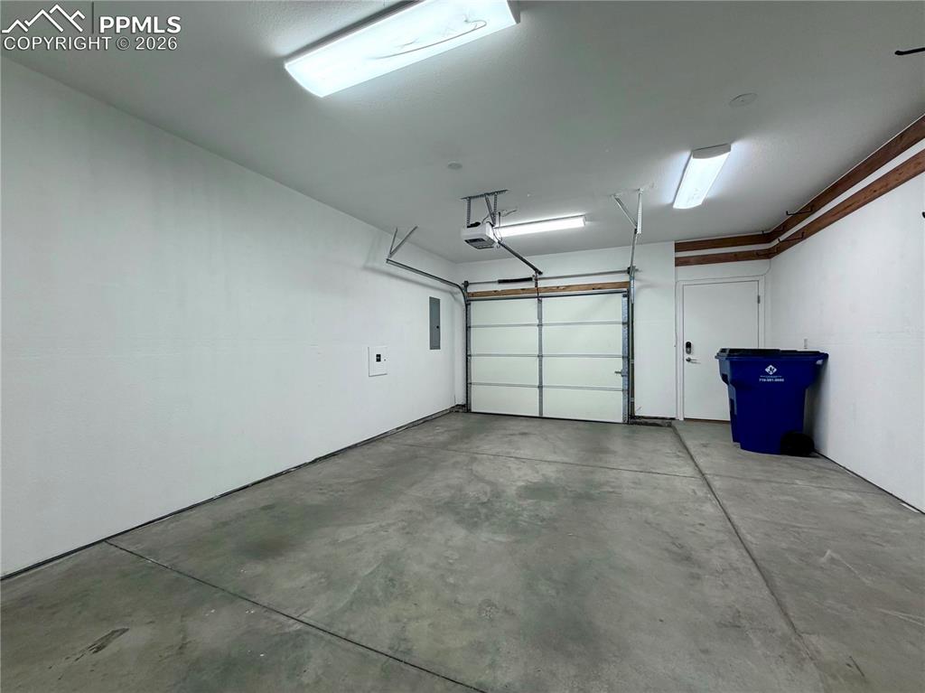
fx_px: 374
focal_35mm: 14
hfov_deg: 102.1
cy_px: 346
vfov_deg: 85.6
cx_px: 462
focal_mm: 2.22
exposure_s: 1/120
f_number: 2.2
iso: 160
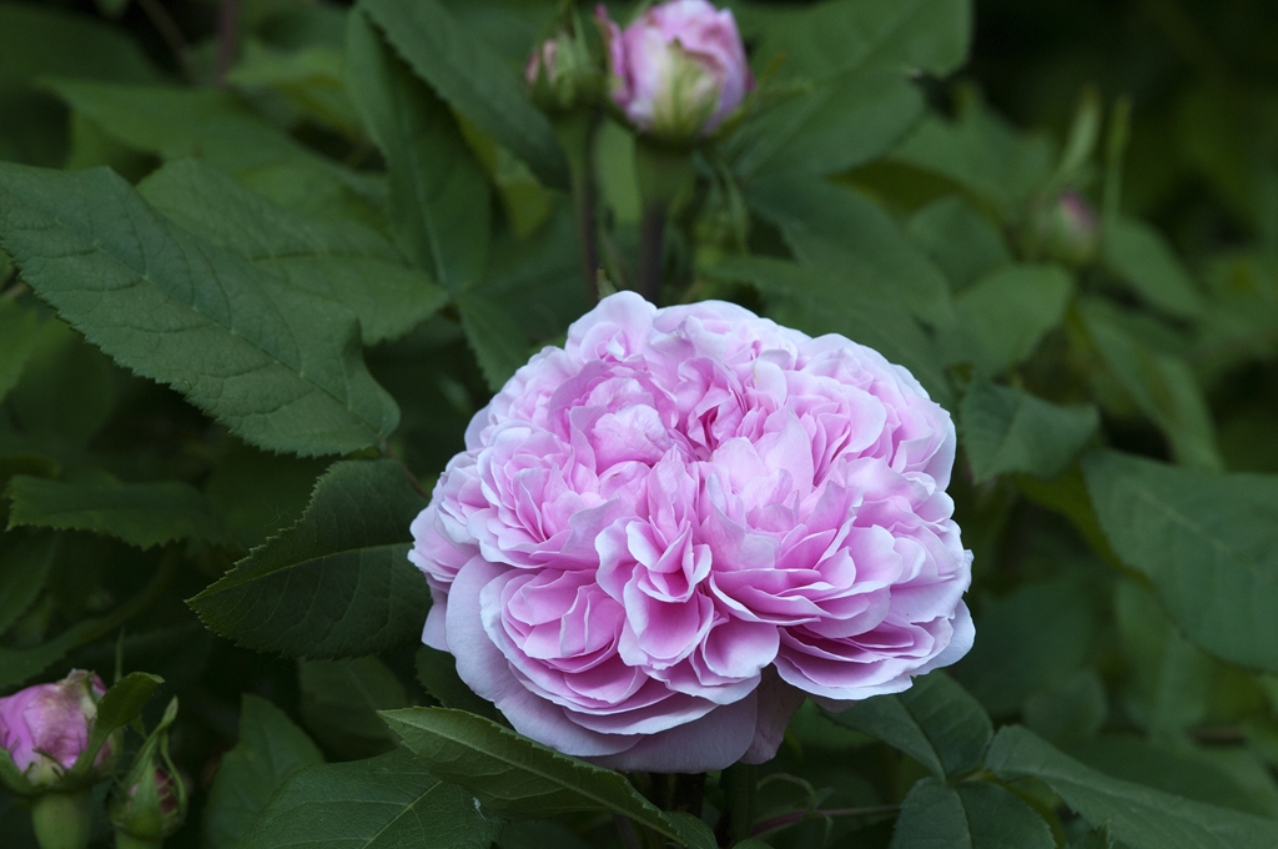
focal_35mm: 158
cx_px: 639
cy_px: 424
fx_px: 5584
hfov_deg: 13.1
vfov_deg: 8.7
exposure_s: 1/320
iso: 400
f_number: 9
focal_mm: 105
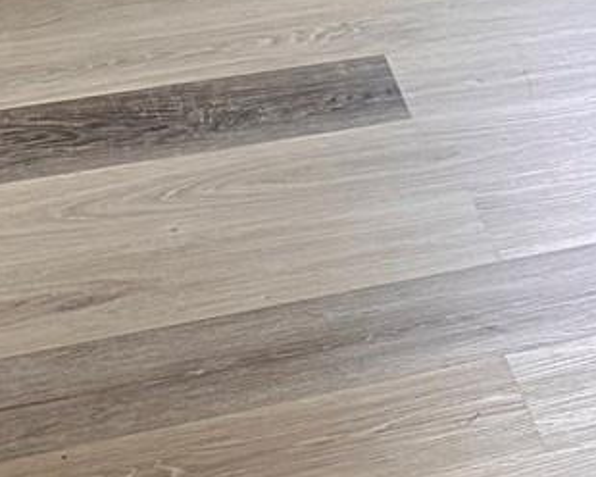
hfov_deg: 13.1
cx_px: 1307
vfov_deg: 12.7
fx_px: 2134
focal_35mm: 121
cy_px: 142
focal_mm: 6.86
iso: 160
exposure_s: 1/120
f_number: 1.78
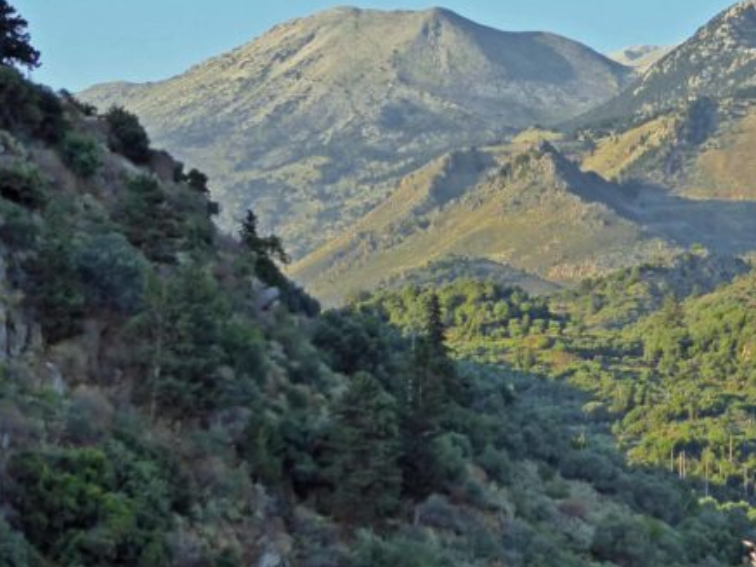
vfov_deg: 12.9
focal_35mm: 115
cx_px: 622
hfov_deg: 17.0
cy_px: 323
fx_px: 2512
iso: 160
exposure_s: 1/200
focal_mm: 8.4
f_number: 4
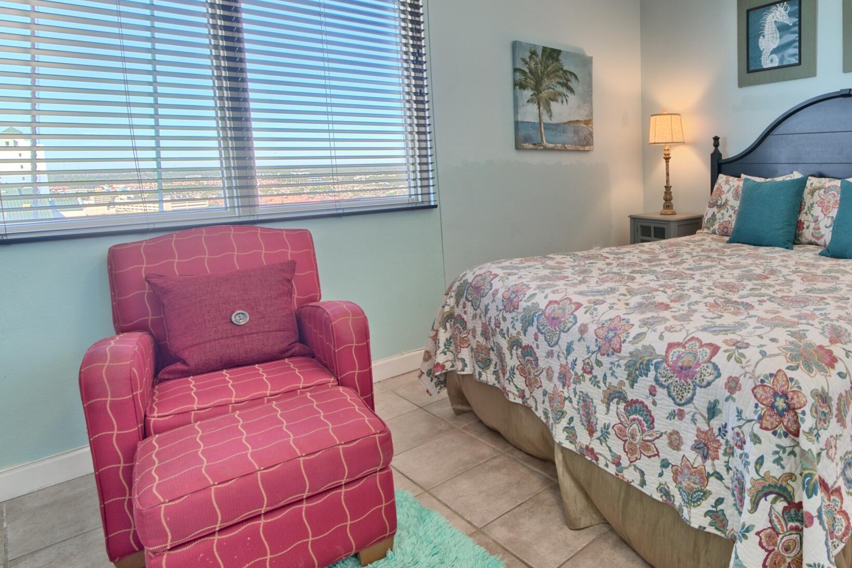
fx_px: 521
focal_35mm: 22
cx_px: 659
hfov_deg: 72.0
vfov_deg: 56.8
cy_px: 227
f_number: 8
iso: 500
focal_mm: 12
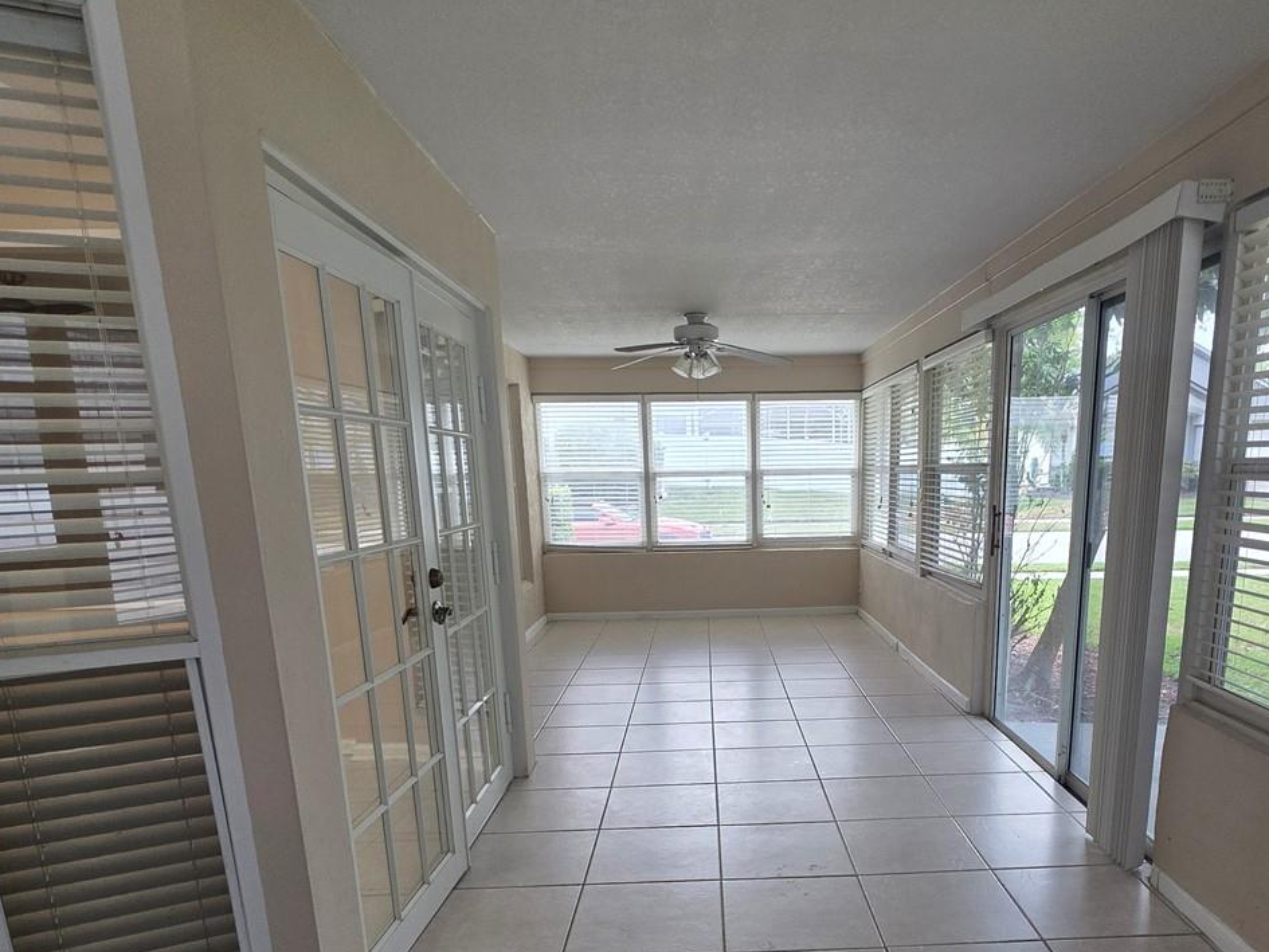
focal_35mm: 22
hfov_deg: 75.5
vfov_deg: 59.1
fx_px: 807
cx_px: 761
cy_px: 666
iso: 80
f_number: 1.9
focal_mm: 2.2
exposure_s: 1/120
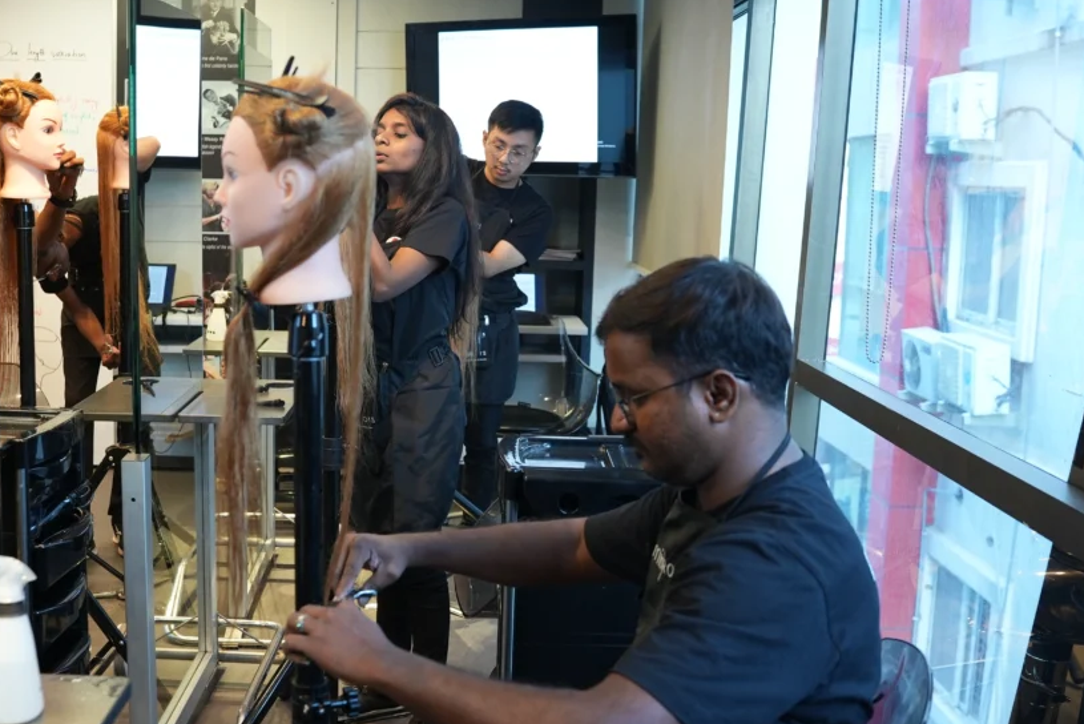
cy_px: 363
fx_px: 1325
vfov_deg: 30.5
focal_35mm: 44
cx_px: 464
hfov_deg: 44.4
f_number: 4.5
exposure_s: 1/40
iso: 1600
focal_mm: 35
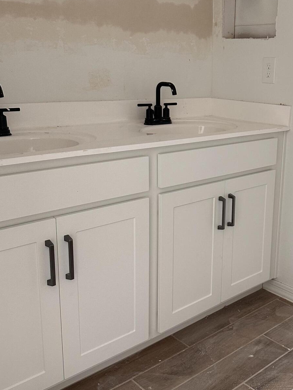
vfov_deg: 46.7
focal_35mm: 40
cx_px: 227
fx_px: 451
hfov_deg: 35.0
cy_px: 175
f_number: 1.78
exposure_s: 1/76
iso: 250
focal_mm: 6.86
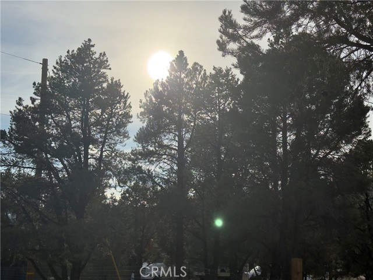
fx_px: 517
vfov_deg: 30.3
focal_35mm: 48
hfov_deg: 39.7
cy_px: 140
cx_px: 186
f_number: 1.78
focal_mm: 6.76
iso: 64
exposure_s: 1/11364
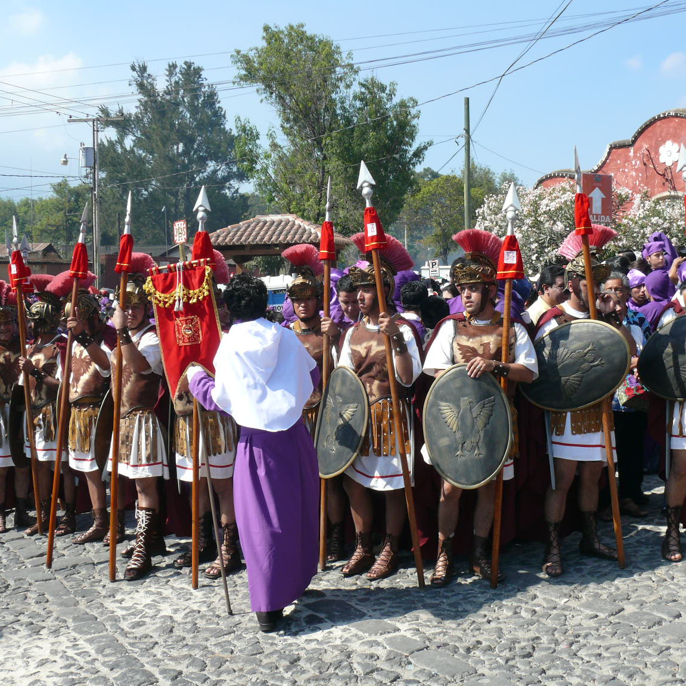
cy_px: 334
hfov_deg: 39.1
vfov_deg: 39.2
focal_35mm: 43
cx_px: 387
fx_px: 964
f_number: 5.6
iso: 100
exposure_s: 1/400
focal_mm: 7.4
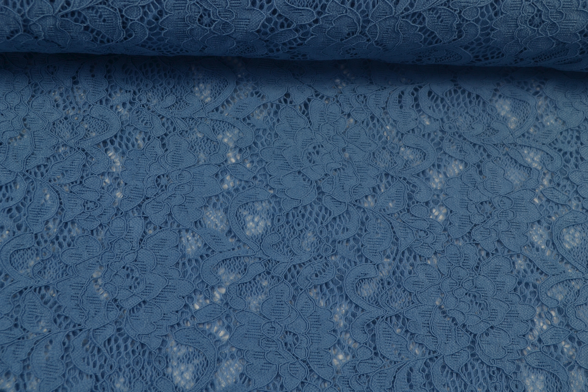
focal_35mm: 51
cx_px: 294
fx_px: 833
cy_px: 196
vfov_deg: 26.5
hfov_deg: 38.9
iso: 100
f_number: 8
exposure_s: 1/20
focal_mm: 34
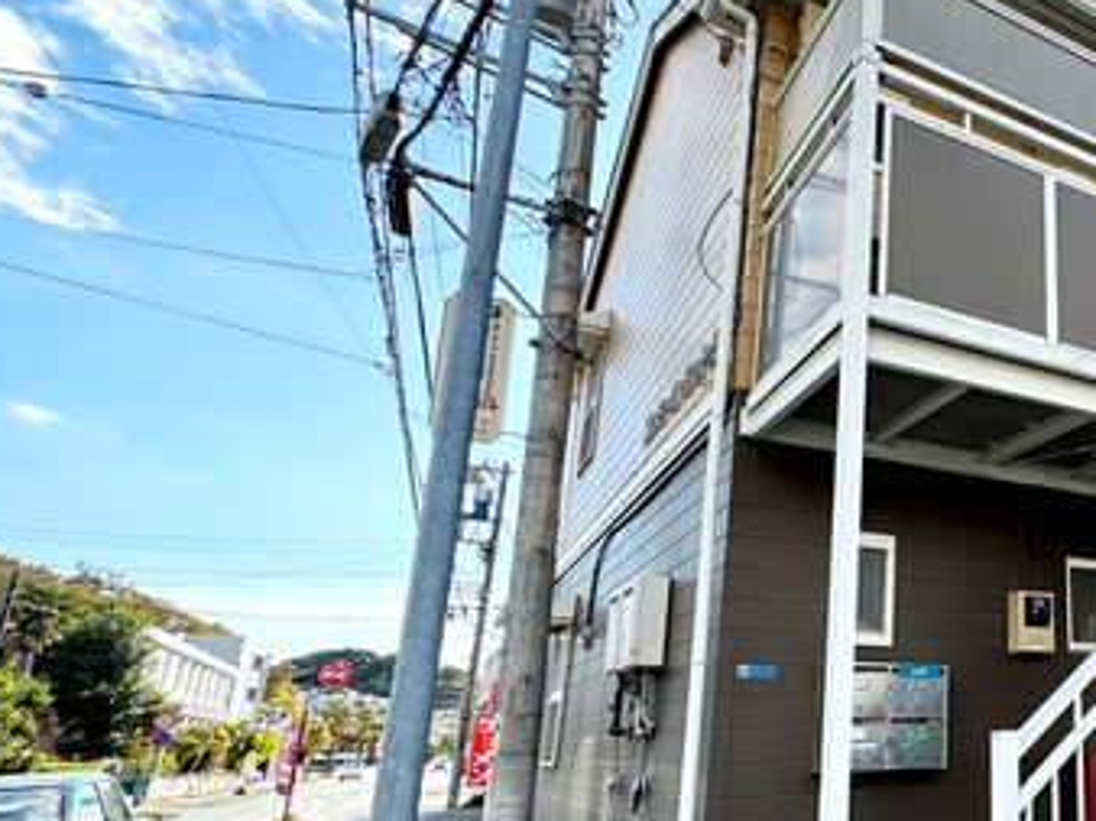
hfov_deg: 50.3
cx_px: 1090
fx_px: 918
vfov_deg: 47.8
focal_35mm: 29
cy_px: 505
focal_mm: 2.22
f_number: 2.2
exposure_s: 1/525
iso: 40
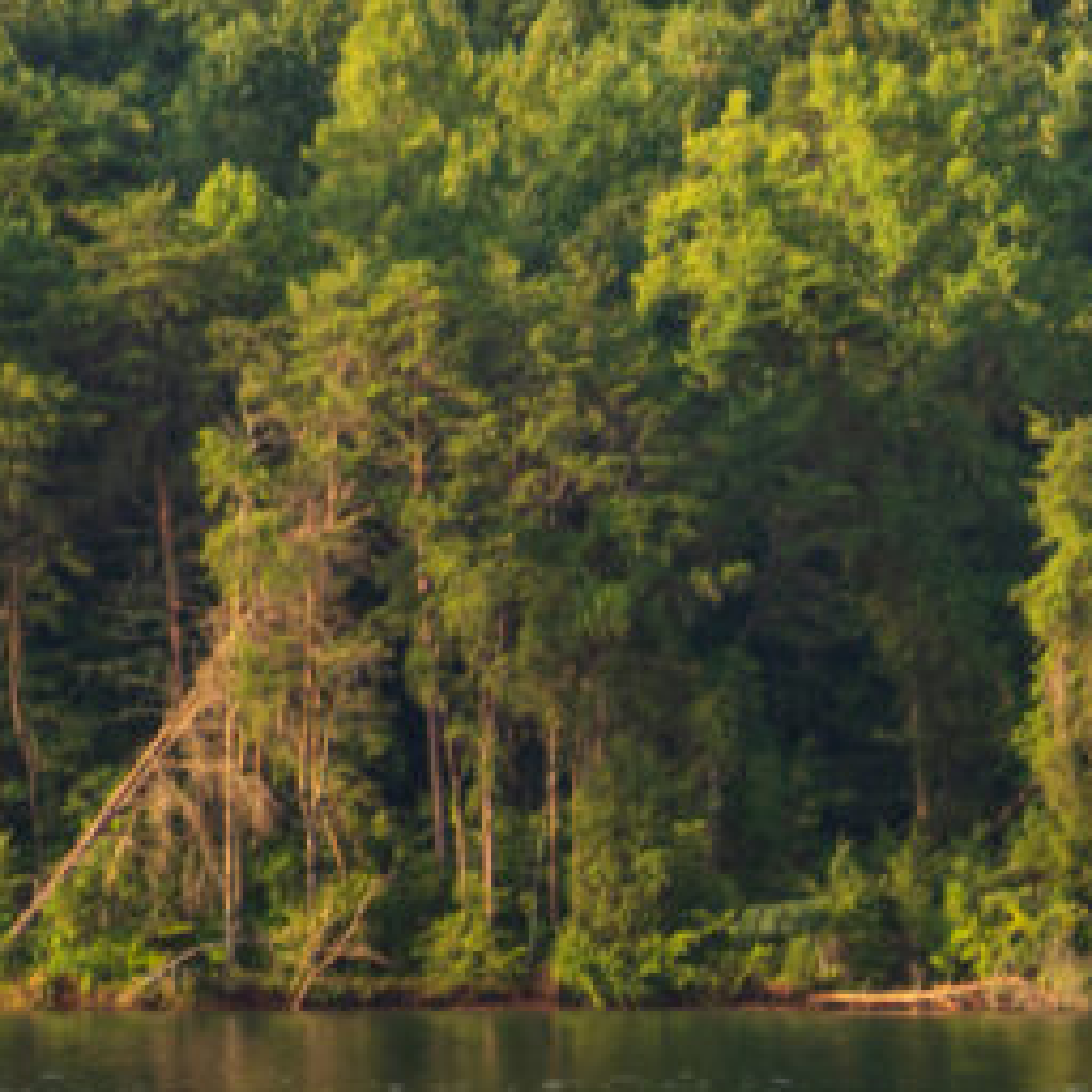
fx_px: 13669
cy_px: 2263
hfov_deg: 4.5
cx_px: 2009
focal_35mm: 383
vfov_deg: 4.5
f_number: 8
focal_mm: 45
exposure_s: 1/80
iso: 50
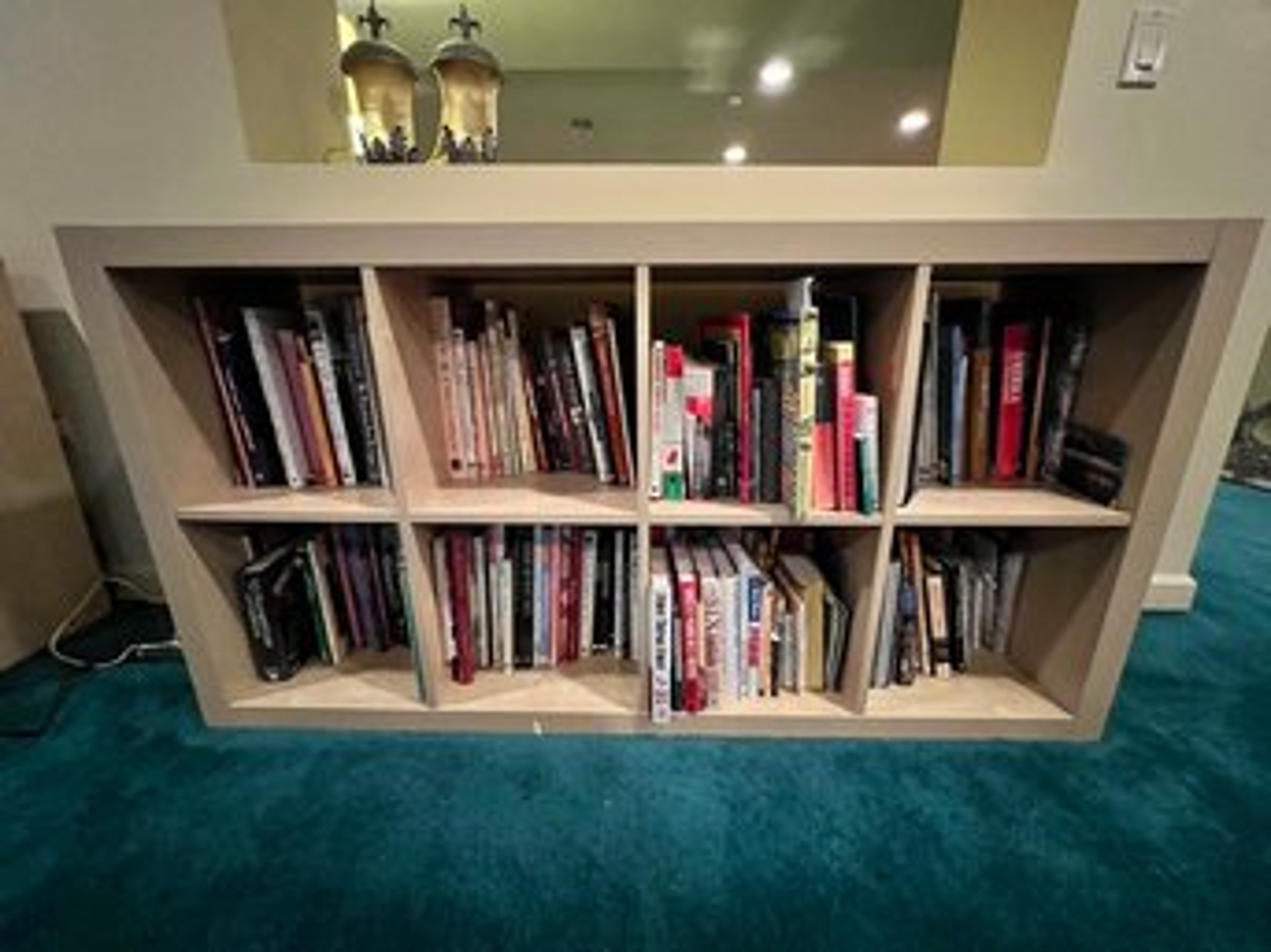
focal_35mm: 13
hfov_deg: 106.2
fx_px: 477
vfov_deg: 89.9
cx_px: 636
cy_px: 476
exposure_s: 1/30
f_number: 1.8
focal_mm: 1.57
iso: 1000
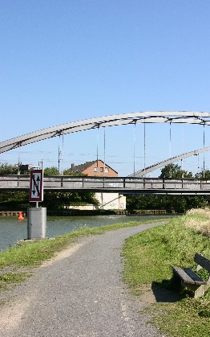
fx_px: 476
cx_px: 192
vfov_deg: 38.9
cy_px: 168
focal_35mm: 52
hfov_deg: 24.1
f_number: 8
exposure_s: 1/120
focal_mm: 8.9
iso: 50
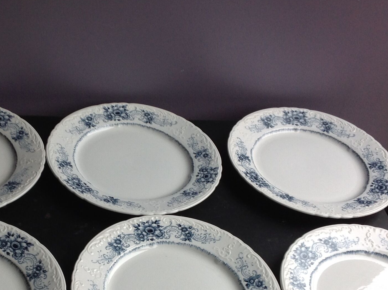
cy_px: 235
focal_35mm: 65
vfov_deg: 22.2
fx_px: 727
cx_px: 110
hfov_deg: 29.5
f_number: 2.4
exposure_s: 1/30
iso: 64
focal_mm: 4.28
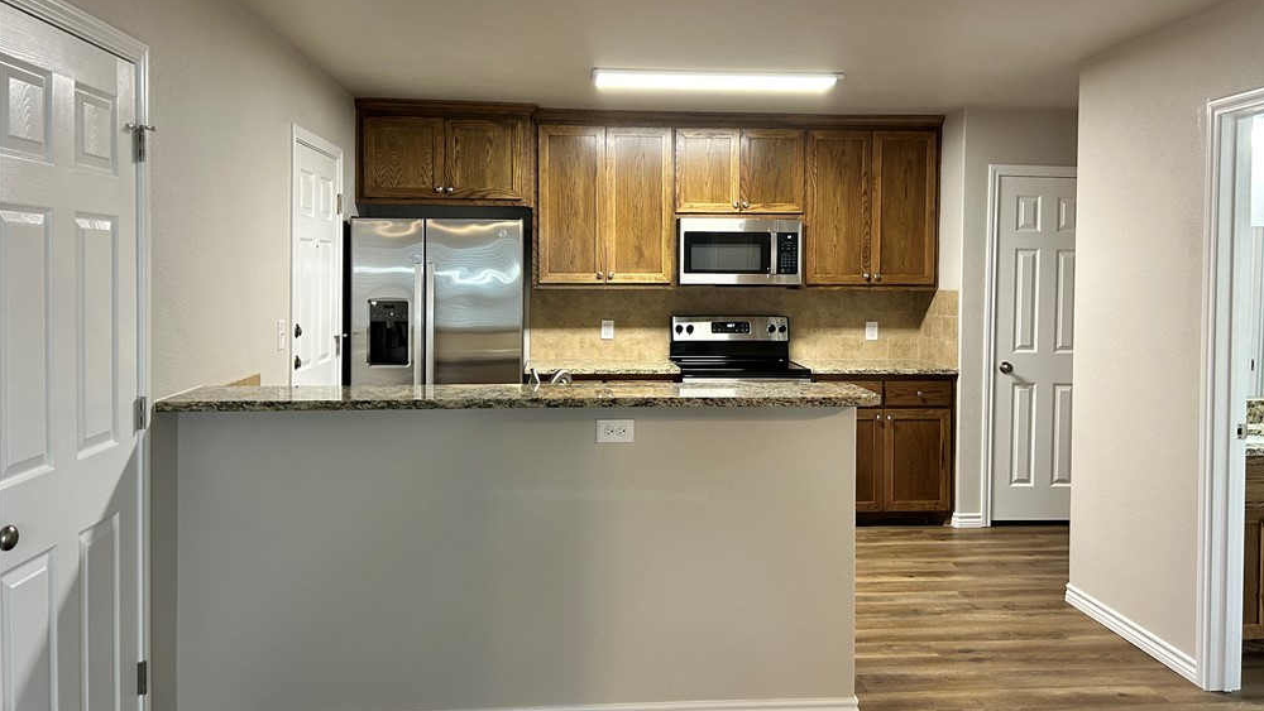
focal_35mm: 29
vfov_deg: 40.1
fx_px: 972
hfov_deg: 66.0
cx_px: 645
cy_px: 298
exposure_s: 1/60
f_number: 1.5
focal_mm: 5.7
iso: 200
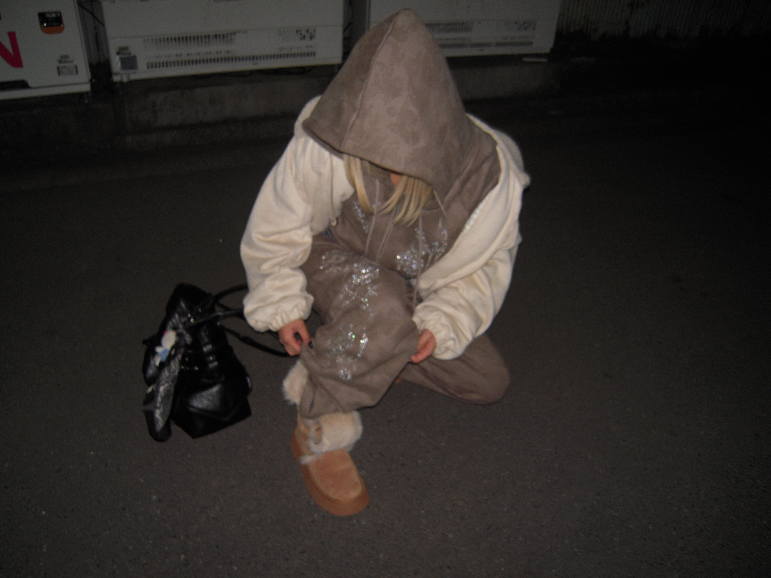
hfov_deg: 63.4
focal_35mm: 28
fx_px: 624
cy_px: 289
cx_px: 386
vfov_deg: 49.7
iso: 100
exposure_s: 1/20
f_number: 2.7
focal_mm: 5
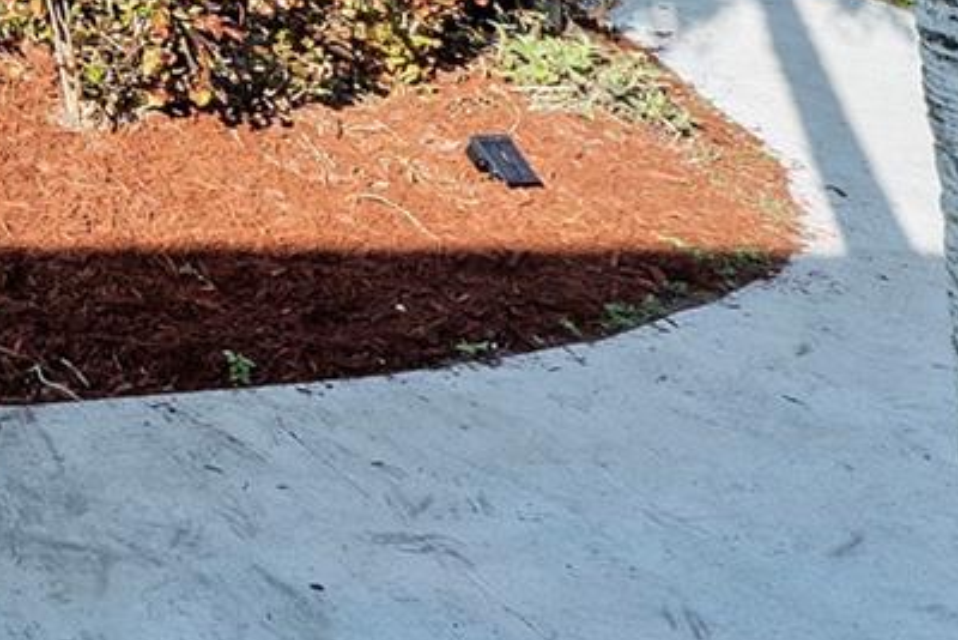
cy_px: -479
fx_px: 1597
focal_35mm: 60
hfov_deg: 22.6
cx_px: -683
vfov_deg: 18.3
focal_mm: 10
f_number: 11
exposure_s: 1/160
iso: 100
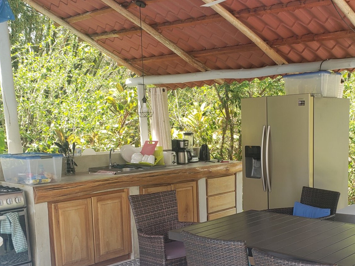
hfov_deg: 42.2
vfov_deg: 32.4
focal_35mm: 44
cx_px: 247
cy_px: 192
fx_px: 451
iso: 50
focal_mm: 4.3
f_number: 2.4
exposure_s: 1/155
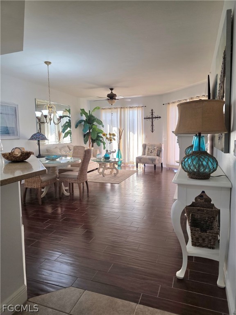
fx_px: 209
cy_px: 158
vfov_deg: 73.9
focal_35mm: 23
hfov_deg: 58.9
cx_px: 118
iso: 125
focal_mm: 6.3
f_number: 1.7
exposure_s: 1/120
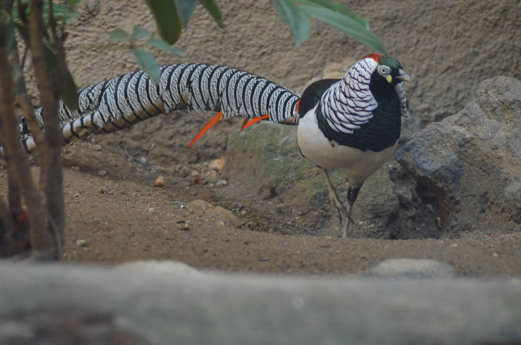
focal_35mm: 278
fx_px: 4008
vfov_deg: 4.9
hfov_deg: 7.4
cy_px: 172
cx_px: 260
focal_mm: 185
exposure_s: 1/200
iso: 3200
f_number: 4.5
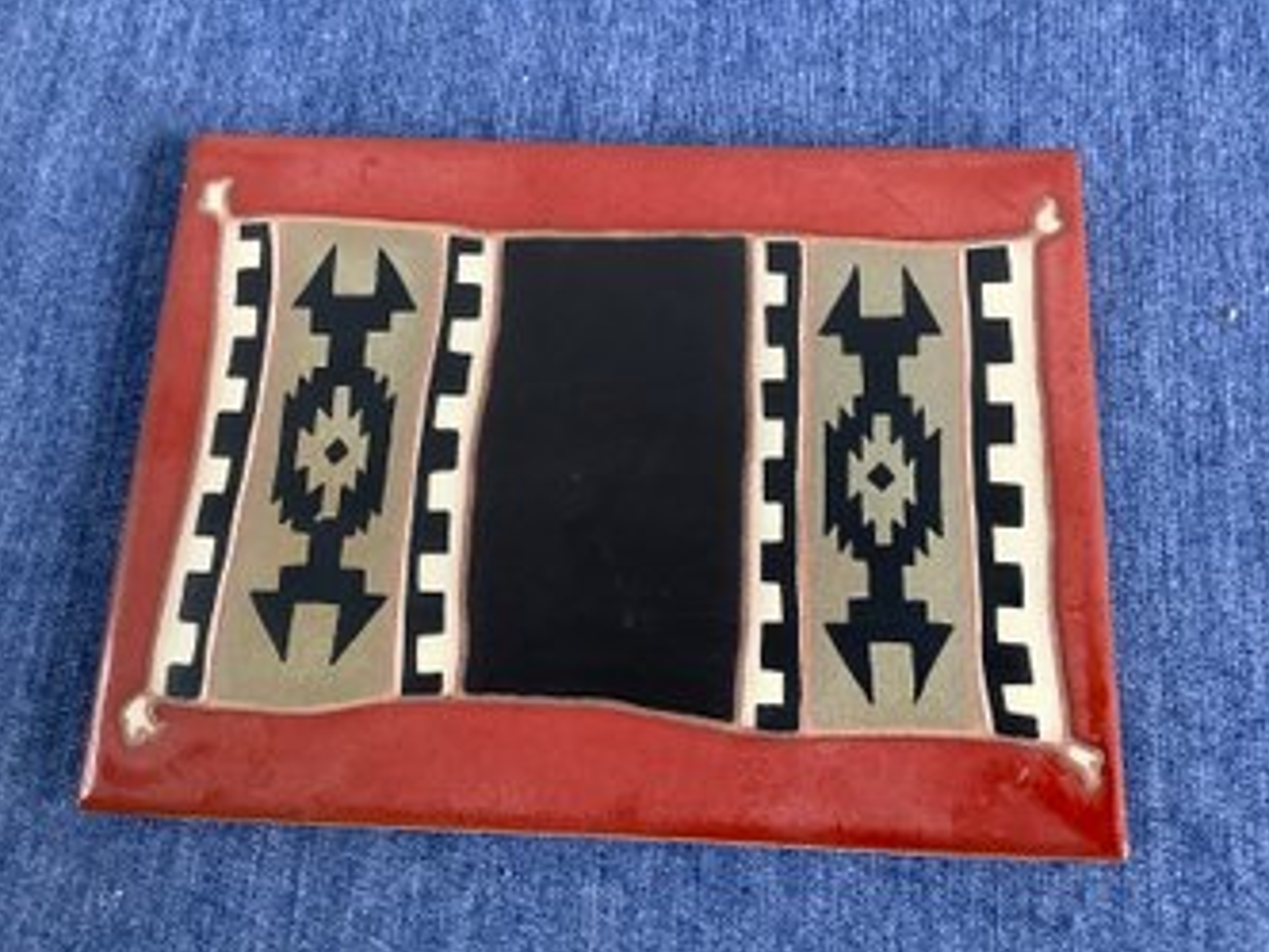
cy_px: 476
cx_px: 629
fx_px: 1173
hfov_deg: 56.8
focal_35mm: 32
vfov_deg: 44.2
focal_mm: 3.3
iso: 125
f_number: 2.4
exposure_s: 1/50
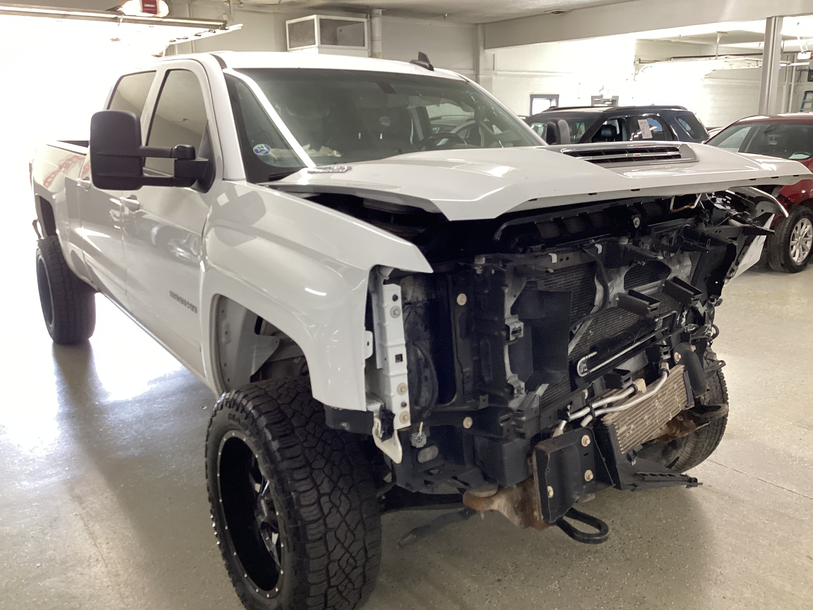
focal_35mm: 31
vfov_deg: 45.4
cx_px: 406
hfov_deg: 58.4
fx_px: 728
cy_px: 305
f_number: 2.4
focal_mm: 3.3
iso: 125
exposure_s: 1/60
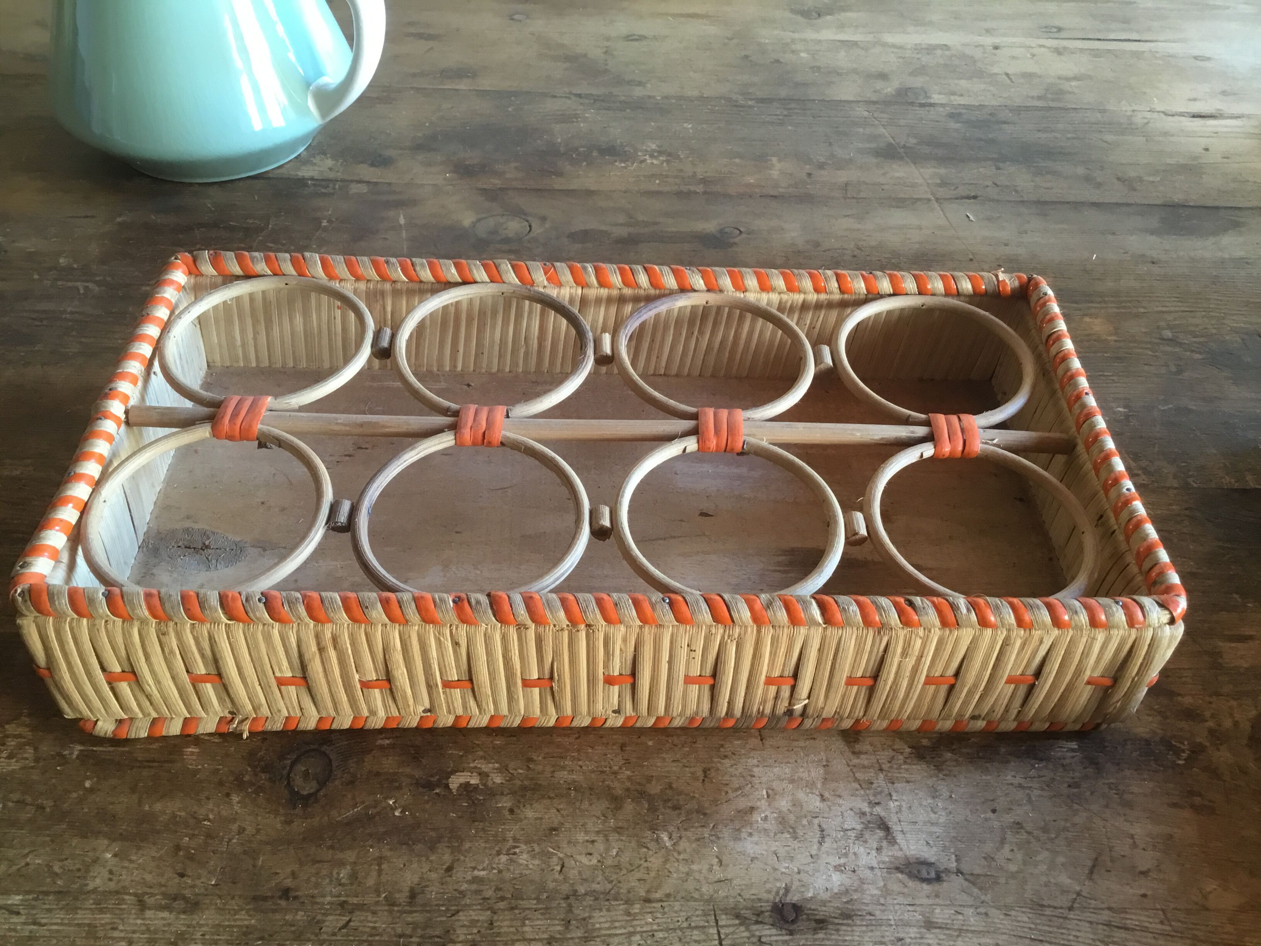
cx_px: 630
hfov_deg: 58.4
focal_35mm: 31
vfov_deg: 45.4
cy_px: 473
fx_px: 1129
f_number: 2.4
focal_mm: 3.3
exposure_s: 1/33
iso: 100
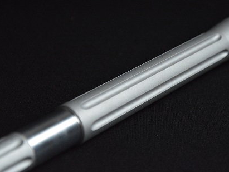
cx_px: 160
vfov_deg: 12.2
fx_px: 808
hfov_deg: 16.1
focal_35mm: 122
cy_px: 76
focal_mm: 58
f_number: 5
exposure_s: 1/3200
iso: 6400
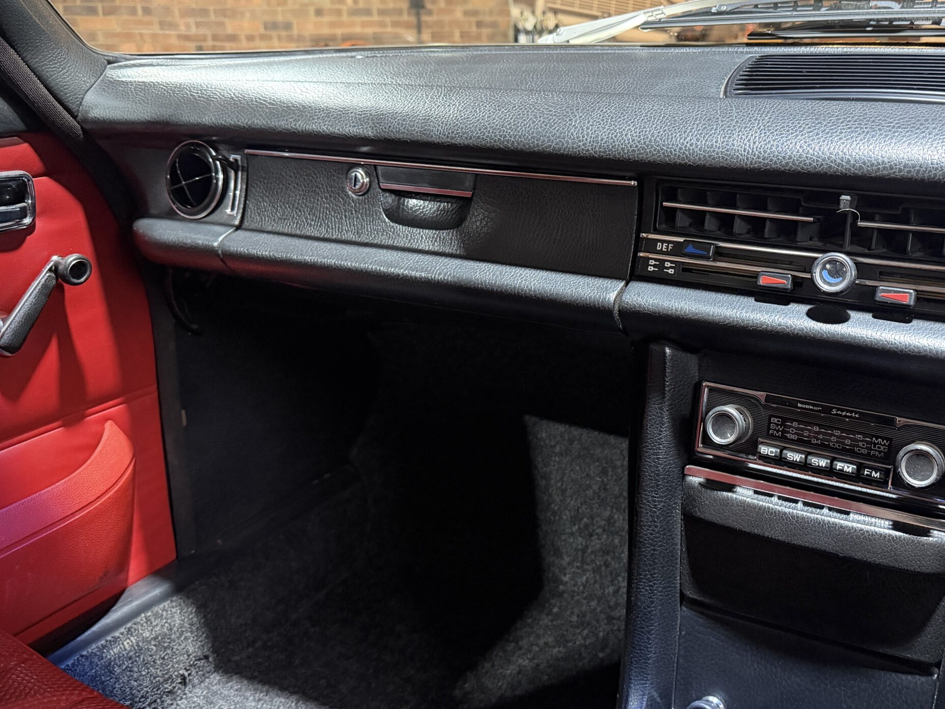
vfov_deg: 42.8
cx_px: 618
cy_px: 296
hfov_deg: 54.4
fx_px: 901
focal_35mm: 33
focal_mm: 6.76
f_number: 1.78
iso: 1000
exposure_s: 1/33
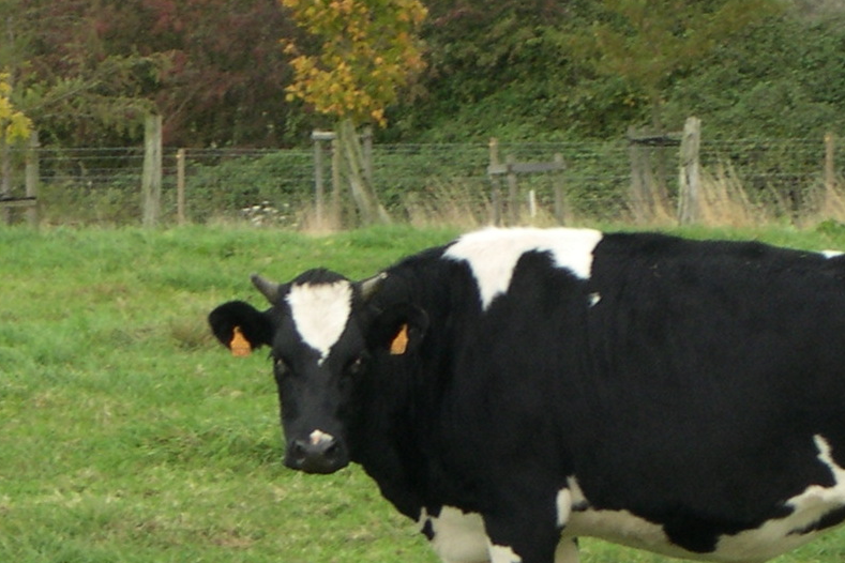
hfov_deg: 11.8
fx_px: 4084
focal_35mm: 174
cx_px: 625
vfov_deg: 7.9
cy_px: 481
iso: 100
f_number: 4.8
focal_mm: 21.6
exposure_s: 1/77
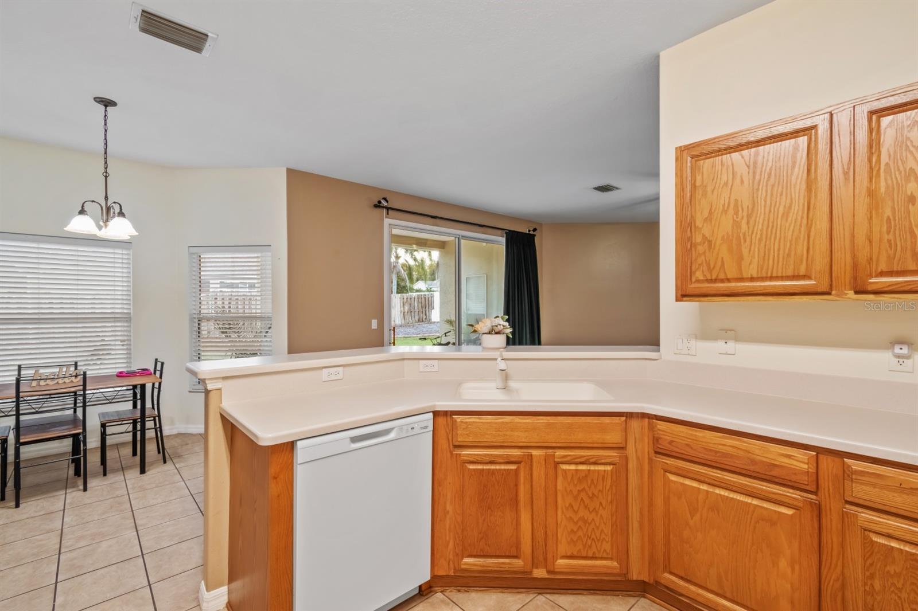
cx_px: 459
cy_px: 306
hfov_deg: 100.4
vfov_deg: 77.3
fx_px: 382
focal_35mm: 15
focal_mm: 10
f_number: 9
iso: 250
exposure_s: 1/2
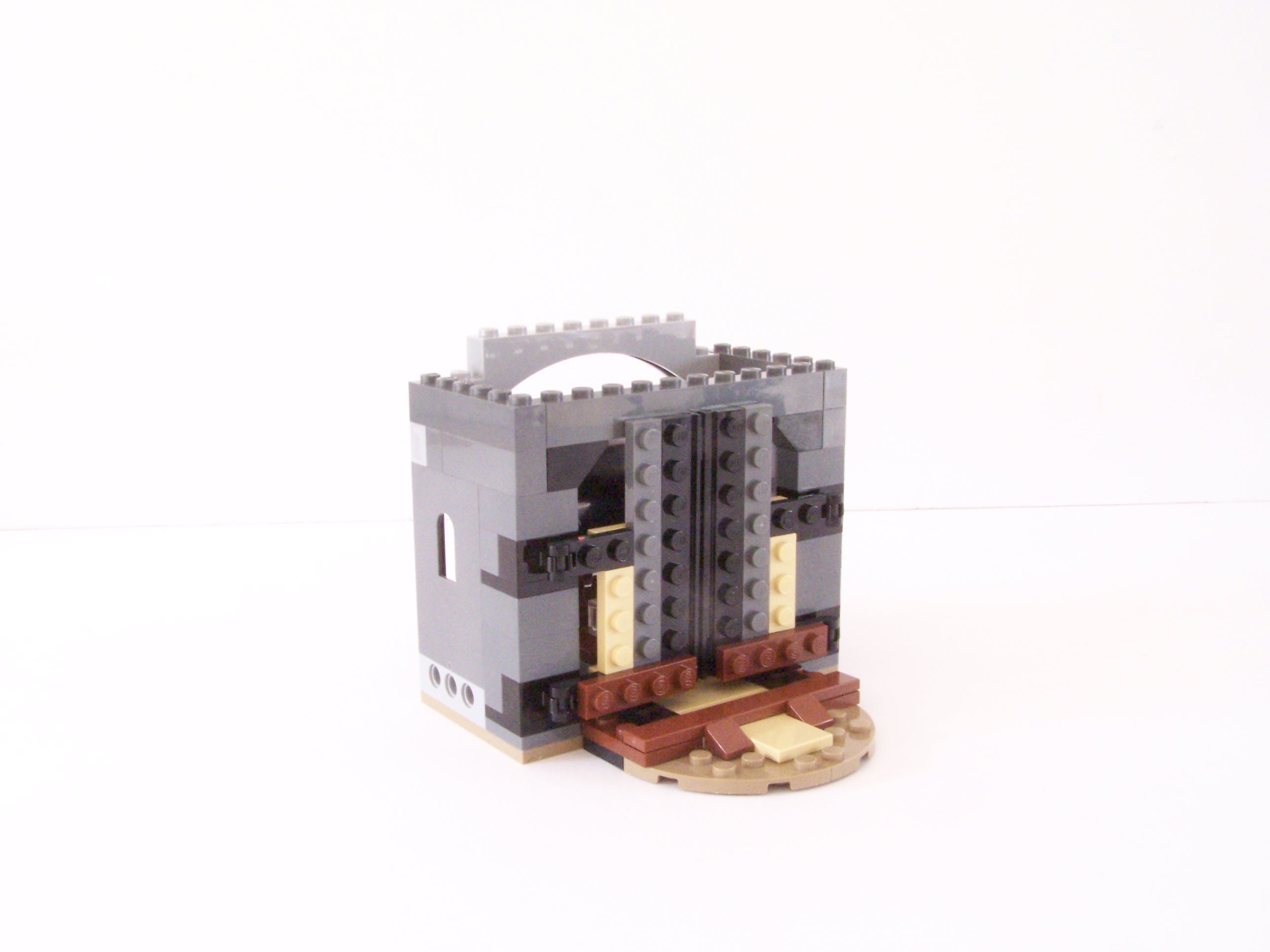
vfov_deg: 37.7
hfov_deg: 49.0
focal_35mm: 38
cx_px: 635
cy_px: 476
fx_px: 1394
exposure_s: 1/8
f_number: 8
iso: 400
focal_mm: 6.3
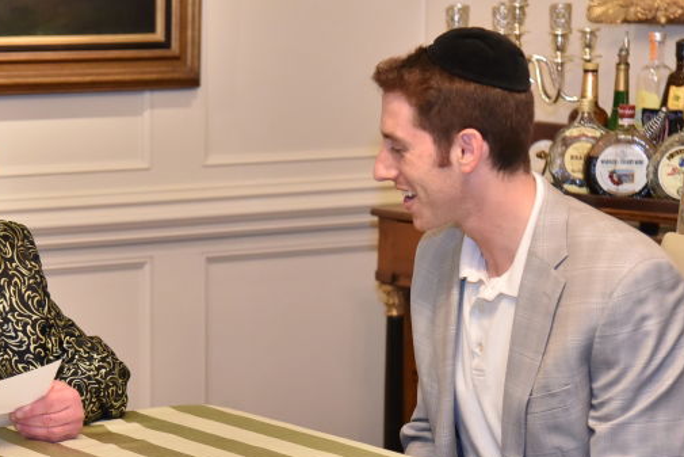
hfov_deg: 14.4
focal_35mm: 142
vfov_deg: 9.7
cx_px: 180
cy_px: 321
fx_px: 2699
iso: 2000
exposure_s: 1/100
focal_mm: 70
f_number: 4
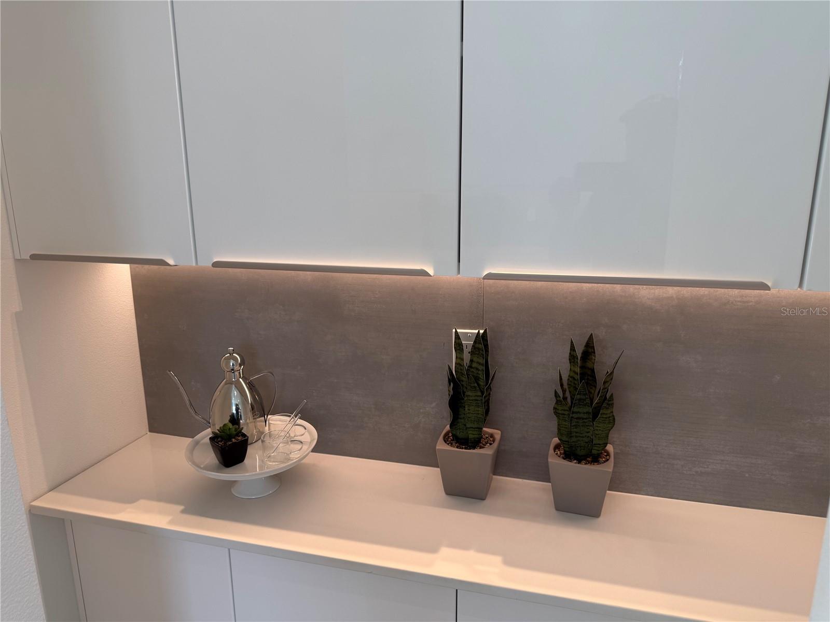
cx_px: 415
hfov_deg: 71.6
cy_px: 311
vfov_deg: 56.8
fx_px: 575
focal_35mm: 24
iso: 64
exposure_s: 1/120
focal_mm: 6.76
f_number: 1.78
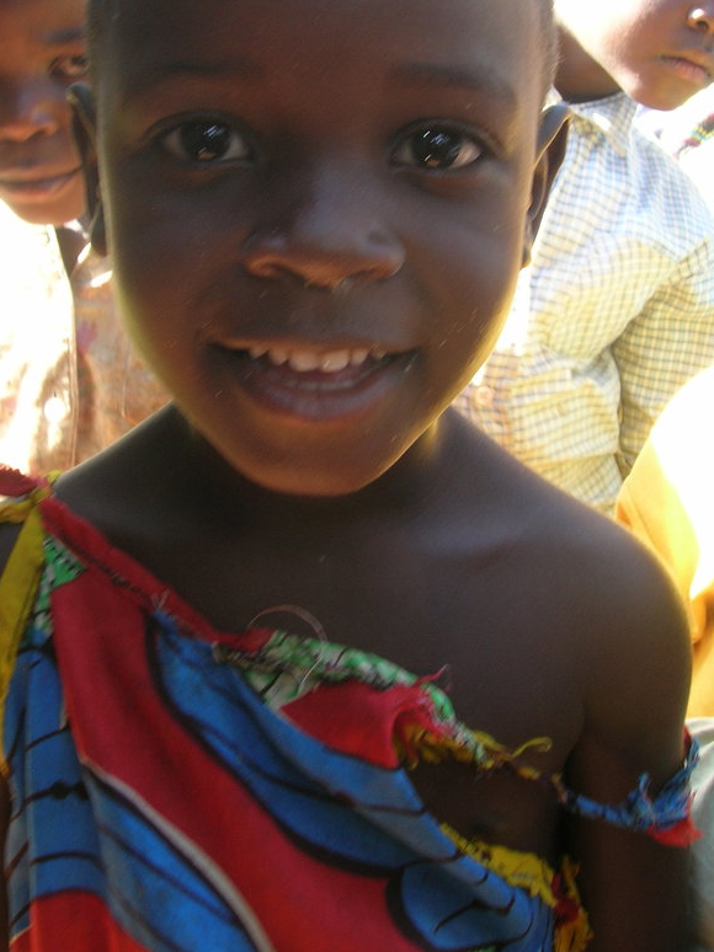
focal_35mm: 45
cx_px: 359
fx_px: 1238
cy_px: 349
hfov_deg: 32.2
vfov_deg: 41.7
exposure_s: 1/17.4
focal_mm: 5.7
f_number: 4.9
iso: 50
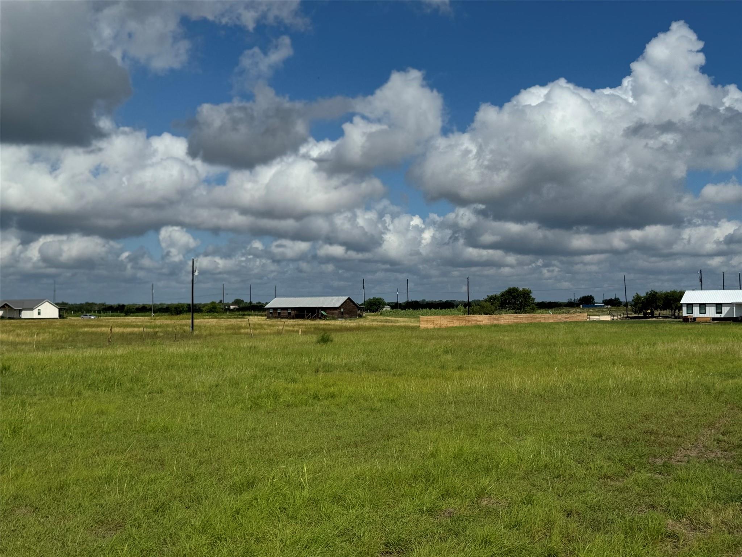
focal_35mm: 48
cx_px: 371
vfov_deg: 30.3
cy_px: 278
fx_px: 1029
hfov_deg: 39.7
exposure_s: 1/12500
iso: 64
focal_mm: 6.76
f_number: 1.78
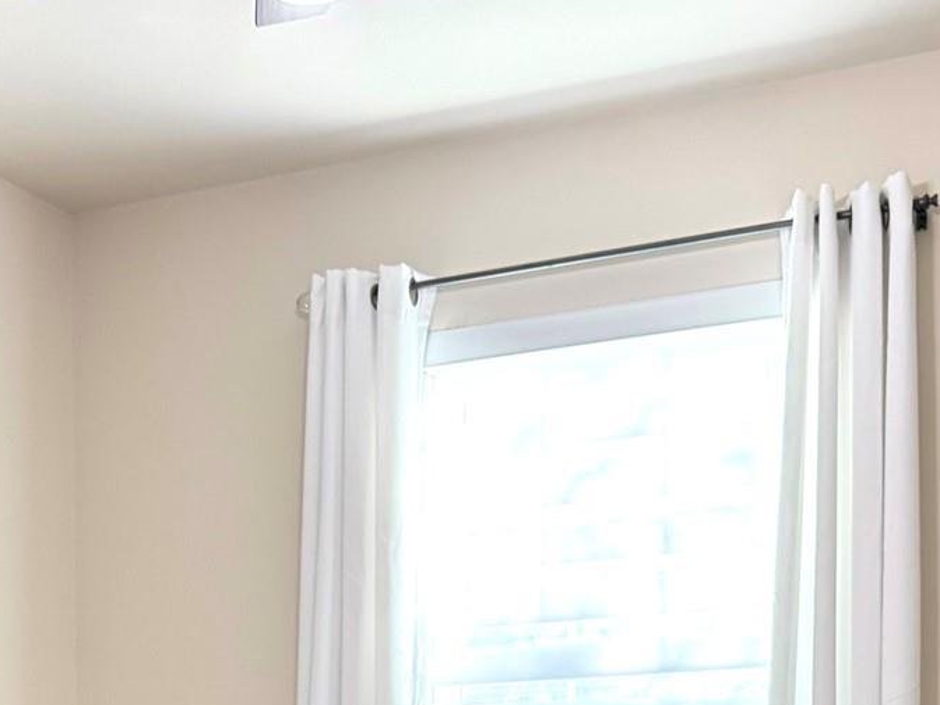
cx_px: 272
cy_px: 949
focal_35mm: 73
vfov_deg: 18.6
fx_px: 1983
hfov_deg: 26.4
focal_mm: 6.76
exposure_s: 1/120
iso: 160
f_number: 1.78
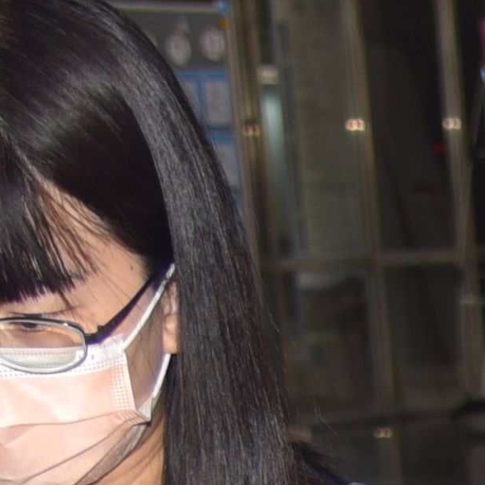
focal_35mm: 226
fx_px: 3582
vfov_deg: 7.0
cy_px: 1395
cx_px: 1368
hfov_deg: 7.1
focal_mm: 27
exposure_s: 1/60
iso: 200
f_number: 4
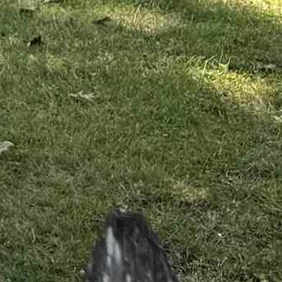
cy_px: -508
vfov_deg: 8.2
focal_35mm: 188
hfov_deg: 7.8
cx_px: -635
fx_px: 1733
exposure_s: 1/660
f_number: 1.78
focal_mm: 6.76
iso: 100
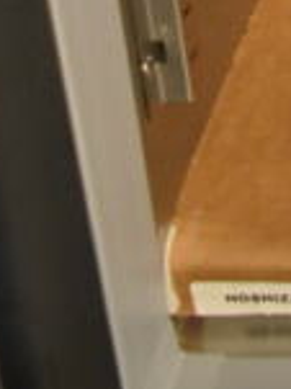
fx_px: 1762
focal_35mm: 157
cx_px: 747
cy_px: -519
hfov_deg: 8.5
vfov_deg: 10.8
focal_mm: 18
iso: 2000
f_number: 3.5
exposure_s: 1/30
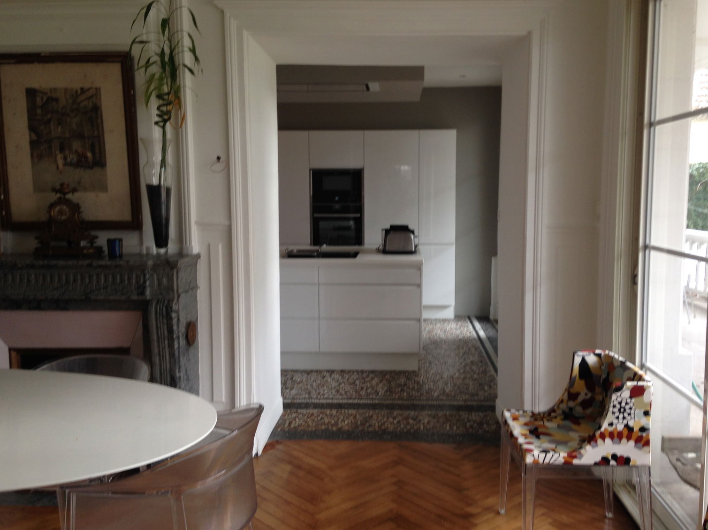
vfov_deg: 40.7
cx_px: 370
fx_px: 716
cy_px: 252
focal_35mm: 35
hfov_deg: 52.6
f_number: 2.4
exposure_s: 1/24
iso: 50
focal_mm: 4.12
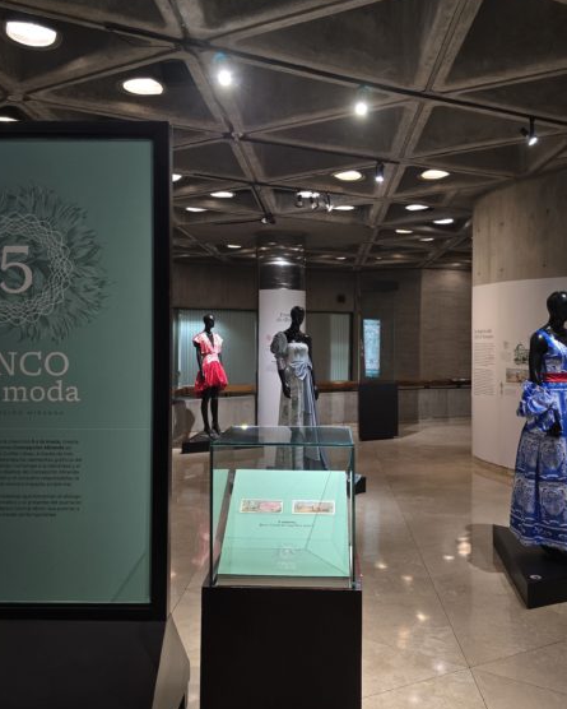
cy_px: 349
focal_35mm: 31
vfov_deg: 57.2
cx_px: 292
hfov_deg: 47.1
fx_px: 650
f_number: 1.7
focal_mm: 6.3
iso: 200
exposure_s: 1/120
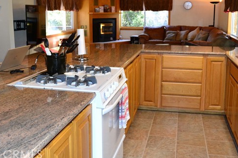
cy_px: 59
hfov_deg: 49.5
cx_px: 127
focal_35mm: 39
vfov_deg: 34.0
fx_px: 258
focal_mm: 20
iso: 2500
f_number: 5.6
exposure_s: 1/200
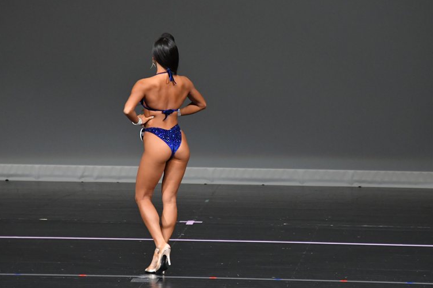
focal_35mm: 355
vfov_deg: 3.9
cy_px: 144
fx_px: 4267
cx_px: 211
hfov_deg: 5.8
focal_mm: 230
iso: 4000
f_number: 5.6
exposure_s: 1/400
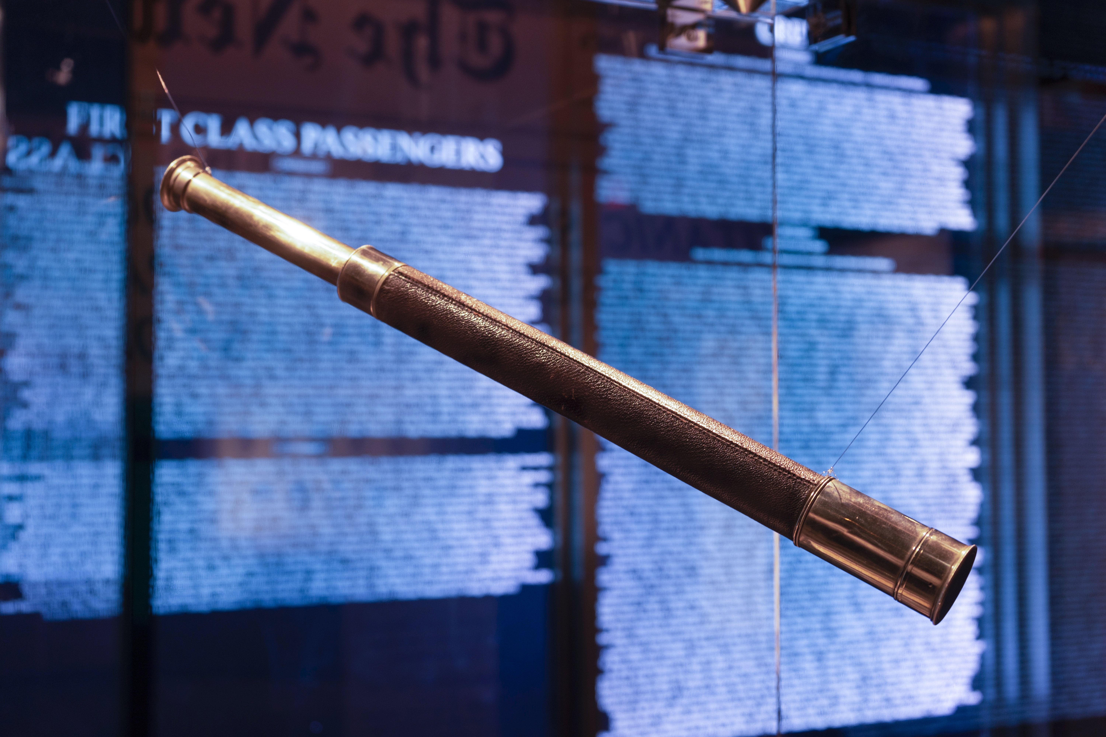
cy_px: 368
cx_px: 553
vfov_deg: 28.6
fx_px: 1444
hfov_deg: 41.9
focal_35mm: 47
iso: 320
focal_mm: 47
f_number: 4.5
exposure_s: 1/2
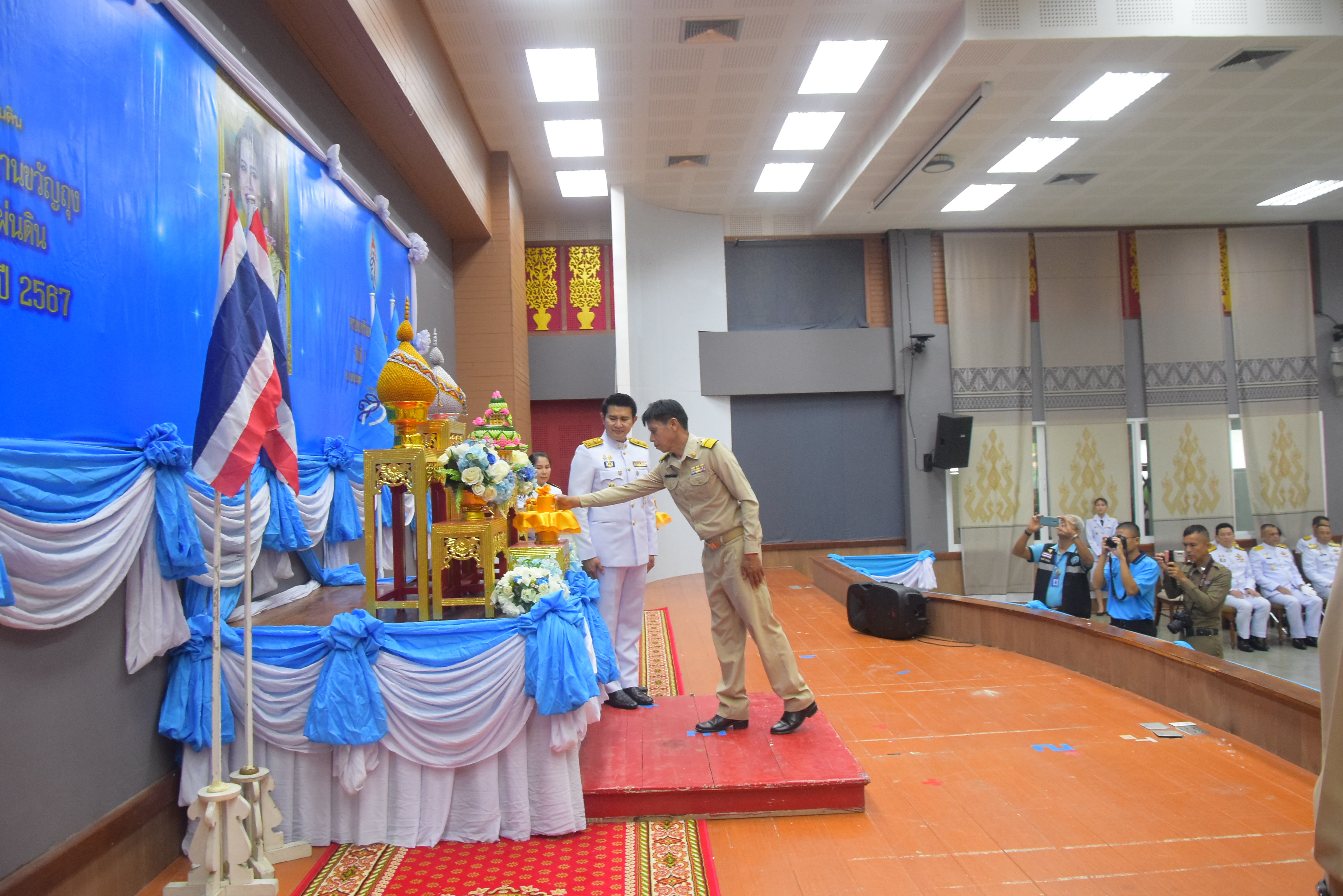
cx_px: 672
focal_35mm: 27
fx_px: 1007
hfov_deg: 67.4
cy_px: 448
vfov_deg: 48.0
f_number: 5
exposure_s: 1/125
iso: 2500
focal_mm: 18
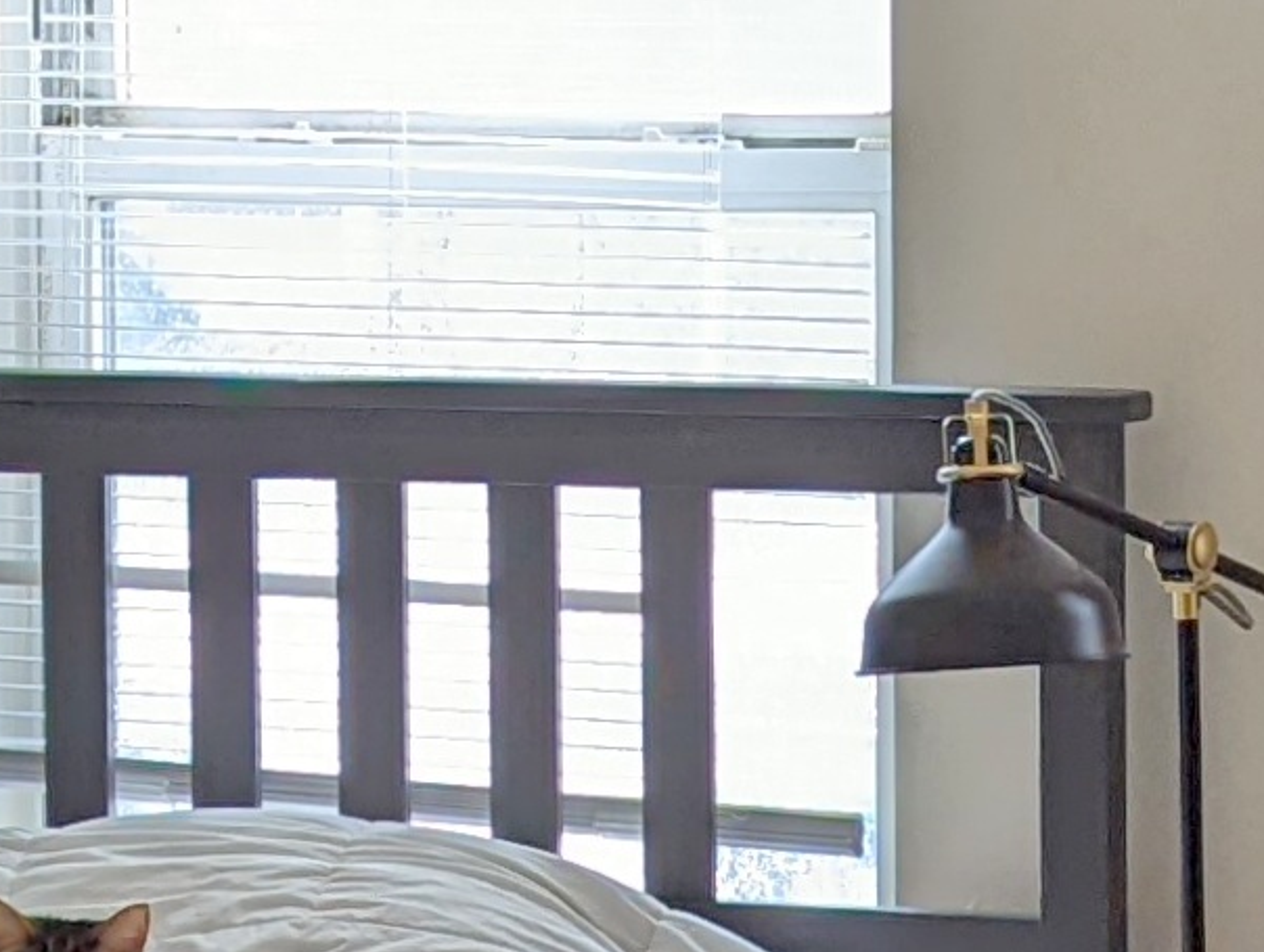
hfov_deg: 12.1
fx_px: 5925
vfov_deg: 9.2
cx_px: 1191
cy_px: 251
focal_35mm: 162
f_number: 1.85
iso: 124
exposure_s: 1/120
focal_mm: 6.81
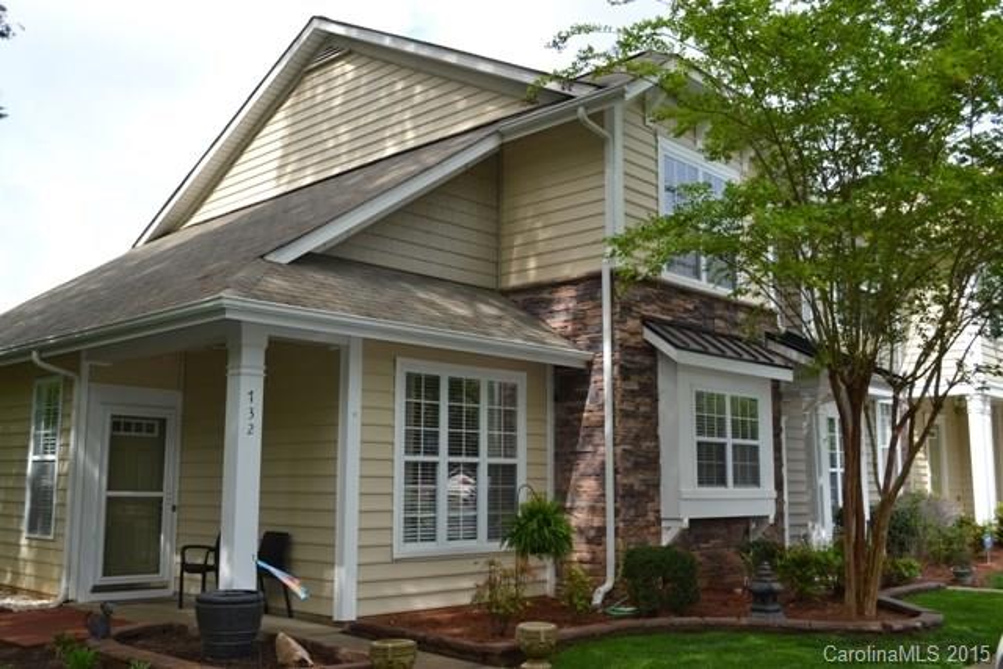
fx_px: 1003
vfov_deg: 36.9
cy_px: 334
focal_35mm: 36
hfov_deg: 53.1
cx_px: 502
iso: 100
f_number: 7.1
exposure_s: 1/200
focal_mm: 24
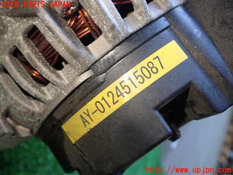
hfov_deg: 49.0
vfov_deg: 37.7
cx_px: 116
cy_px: 88
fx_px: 256
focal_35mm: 38
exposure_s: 1/50
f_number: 2.7
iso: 200
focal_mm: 6.83
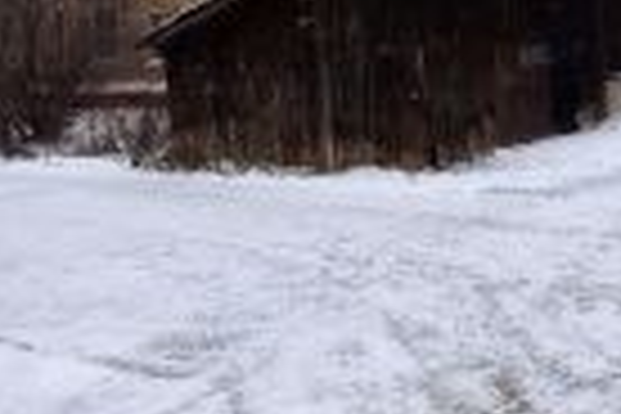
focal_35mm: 86
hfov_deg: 22.8
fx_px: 1483
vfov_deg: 15.7
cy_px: 45
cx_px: 608
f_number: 2.2
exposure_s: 1/280
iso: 111
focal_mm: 1.65
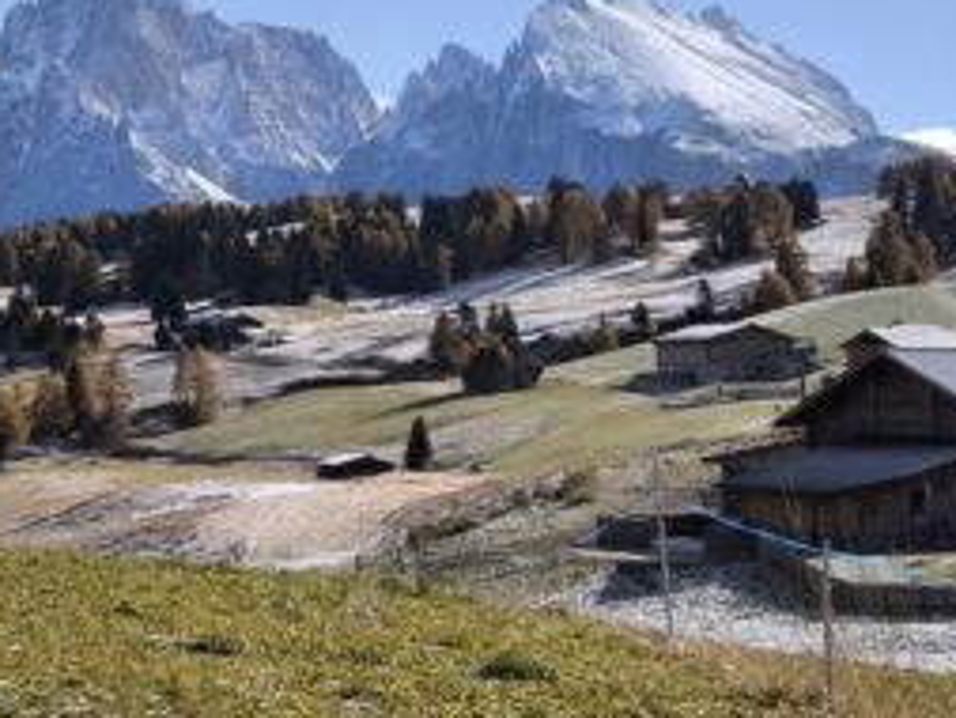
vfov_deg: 13.9
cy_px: 227
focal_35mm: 106
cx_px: 408
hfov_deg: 18.5
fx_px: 2929
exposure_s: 1/4078
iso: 50
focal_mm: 6.92
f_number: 1.9
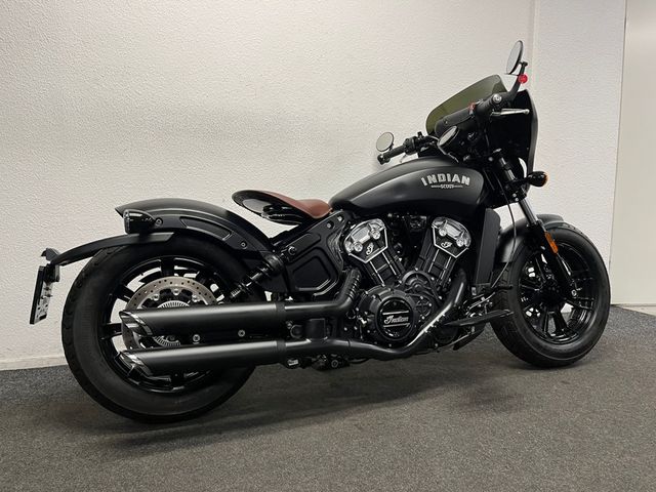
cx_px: 328
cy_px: 246
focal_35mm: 26
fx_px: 493
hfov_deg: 67.3
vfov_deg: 53.1
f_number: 1.6
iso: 80
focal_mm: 5.1
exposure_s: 1/50
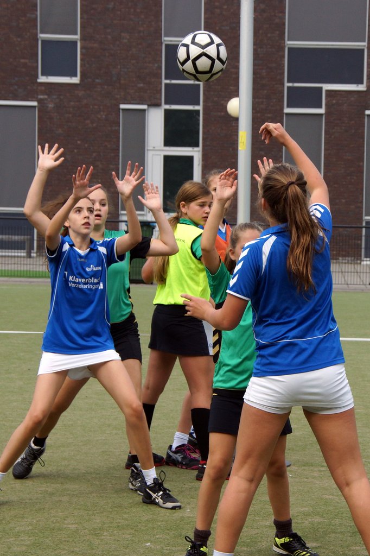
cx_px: 185
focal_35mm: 90
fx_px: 1388
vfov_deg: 22.6
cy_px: 278
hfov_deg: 15.2
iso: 400
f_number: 7.1
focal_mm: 60
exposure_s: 1/1000
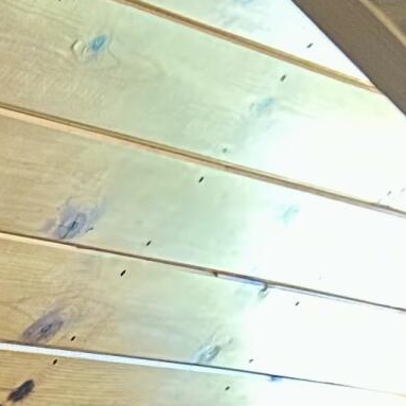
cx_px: -433
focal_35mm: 180
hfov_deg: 9.1
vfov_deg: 9.5
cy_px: 557
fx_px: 2389
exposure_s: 1/60
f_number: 1.5
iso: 320
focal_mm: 5.7
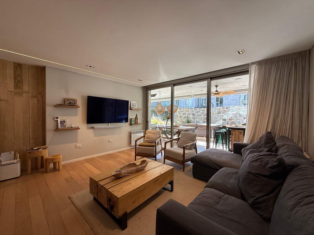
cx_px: 157
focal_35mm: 14
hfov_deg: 102.1
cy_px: 118
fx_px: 127
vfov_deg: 85.7
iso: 64
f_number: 2.2
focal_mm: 2.22
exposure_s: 1/149
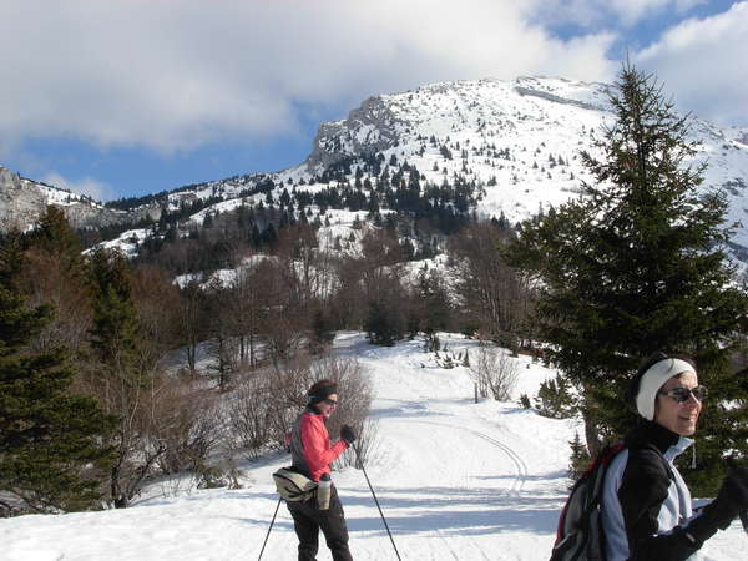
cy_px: 280
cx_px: 374
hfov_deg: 49.0
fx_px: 821
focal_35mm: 38
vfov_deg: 37.7
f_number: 4.9
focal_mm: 6.3
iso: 79
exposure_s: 1/745
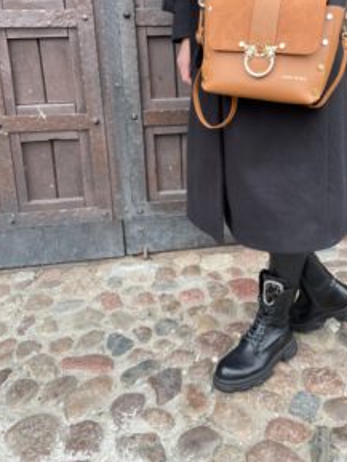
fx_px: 481
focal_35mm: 36
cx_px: 224
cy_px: 161
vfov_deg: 50.6
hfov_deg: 39.3
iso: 40
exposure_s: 1/121
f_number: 1.6
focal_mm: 4.2
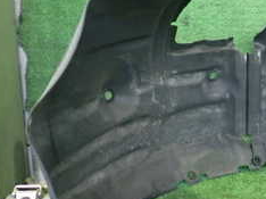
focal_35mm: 77
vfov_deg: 19.1
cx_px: 327
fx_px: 591
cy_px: 99
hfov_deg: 23.1
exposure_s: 1/30
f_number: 2.3
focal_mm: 5.4
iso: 800
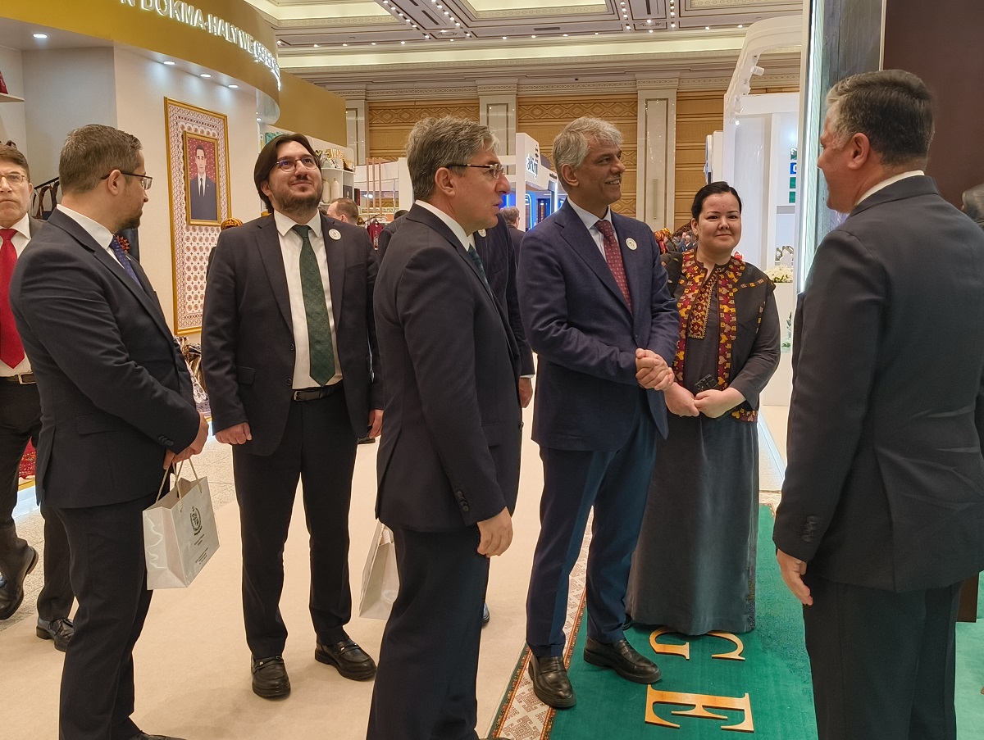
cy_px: 370
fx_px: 968
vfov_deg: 41.9
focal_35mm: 34
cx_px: 492
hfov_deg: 53.9
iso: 800
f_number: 1.87
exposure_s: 1/100
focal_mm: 5.56
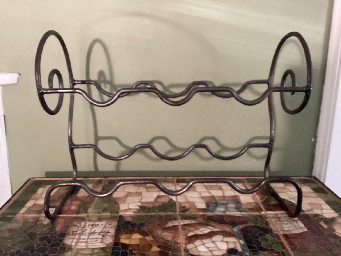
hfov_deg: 58.3
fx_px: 305
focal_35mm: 31
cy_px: 128
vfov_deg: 45.4
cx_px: 170
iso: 640
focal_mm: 3.3
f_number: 2.4
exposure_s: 1/30
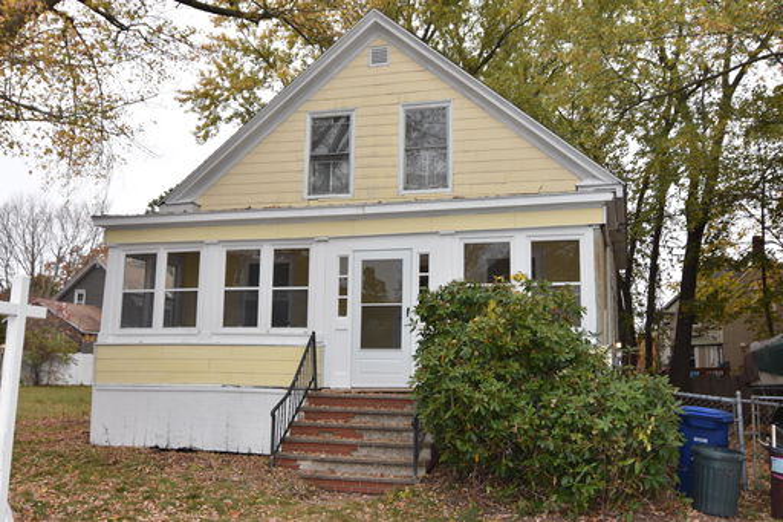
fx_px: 783
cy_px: 261
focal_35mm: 36
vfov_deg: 36.8
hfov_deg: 53.1
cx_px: 392
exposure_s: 1/125
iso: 200
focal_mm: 24
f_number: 5.6
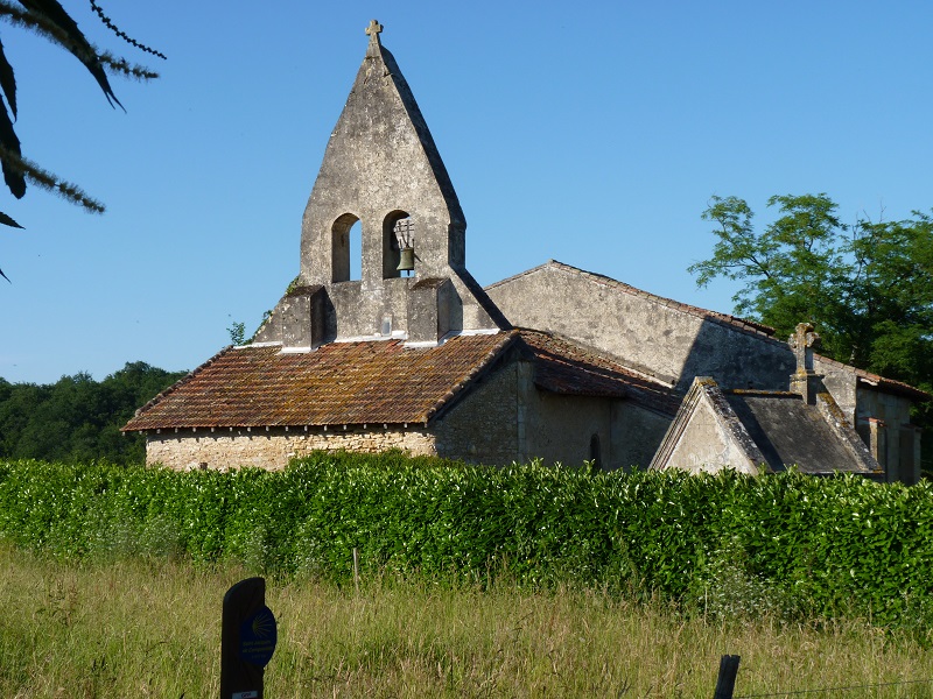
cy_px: 350
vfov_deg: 24.0
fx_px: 1644
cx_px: 466
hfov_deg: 31.7
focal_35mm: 61
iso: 80
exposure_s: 1/200
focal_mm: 10.8
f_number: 5.6
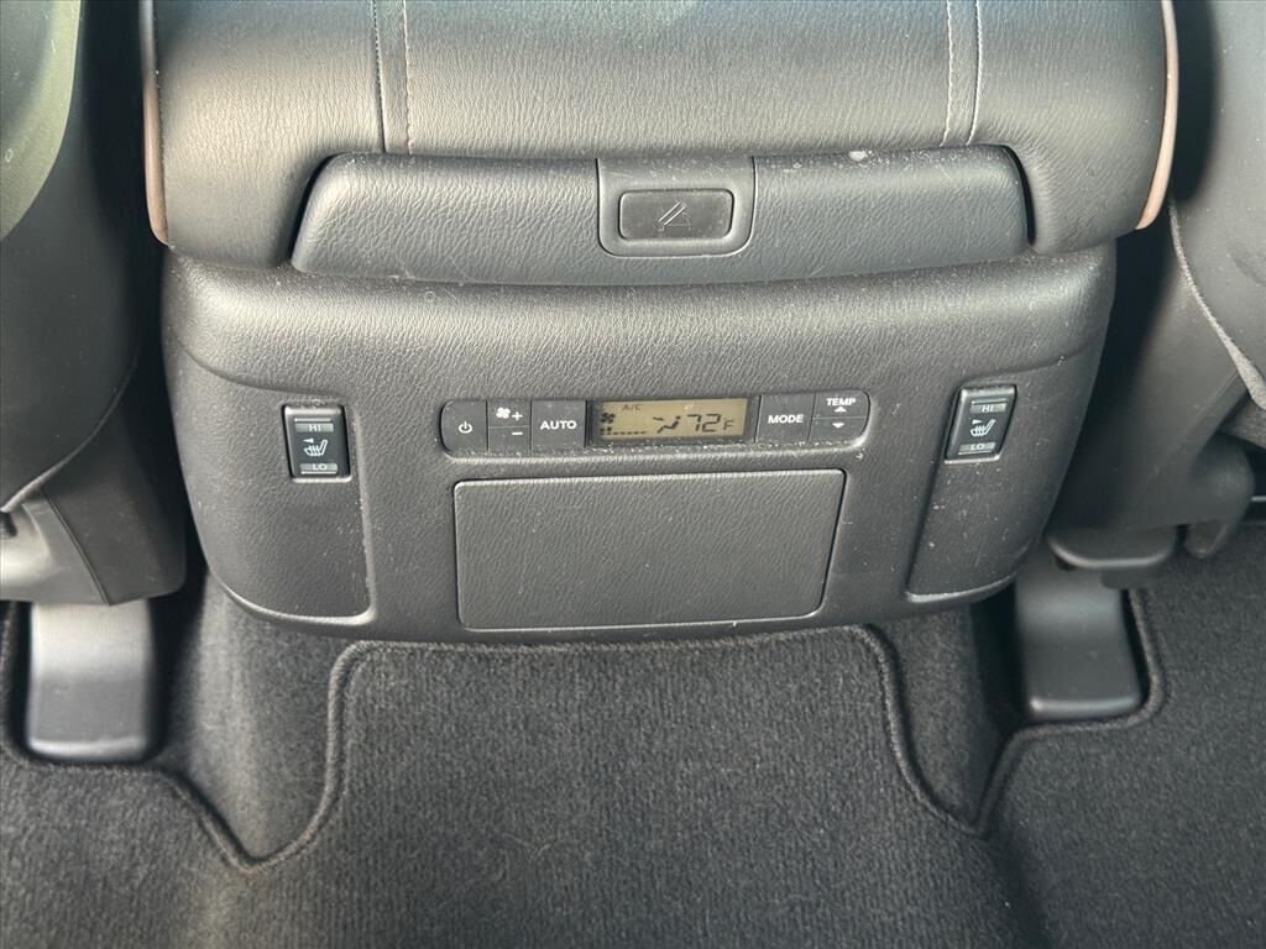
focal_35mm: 48
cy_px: 474
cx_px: 633
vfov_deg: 30.3
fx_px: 1755
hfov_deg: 39.7
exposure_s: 1/60
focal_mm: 6.76
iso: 250
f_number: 1.78
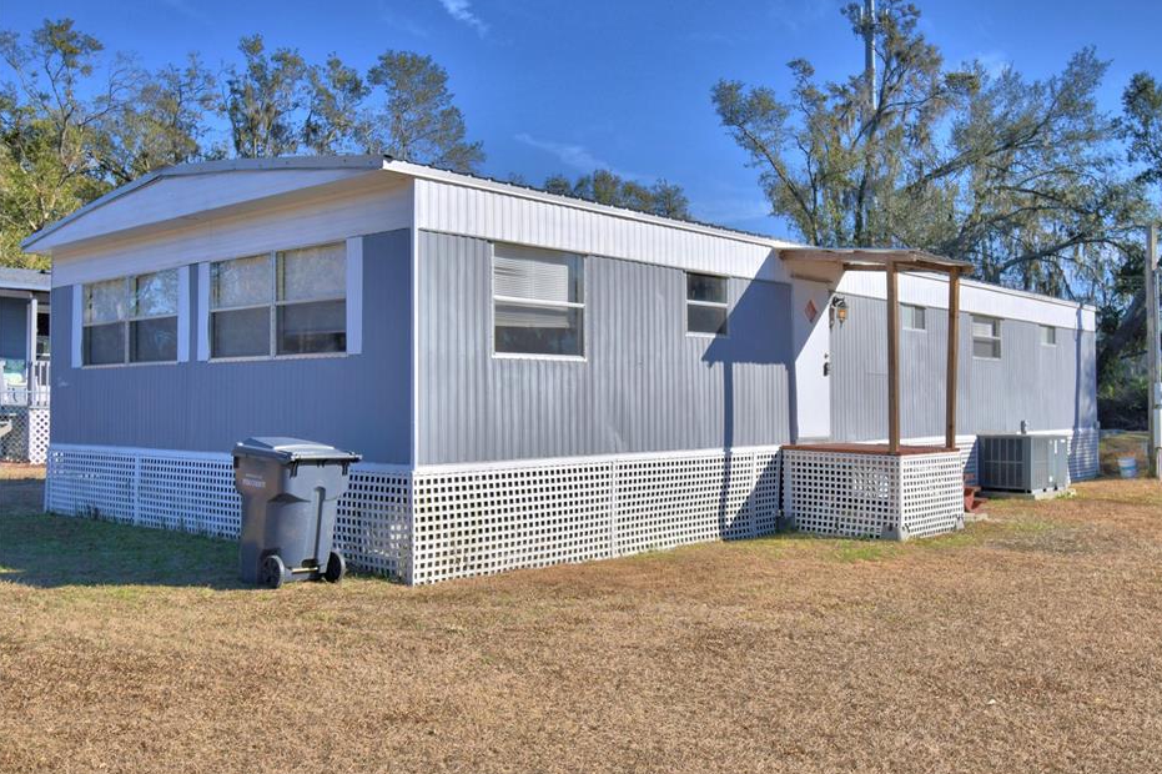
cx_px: 635
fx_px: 1065
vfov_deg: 39.9
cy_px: 376
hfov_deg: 57.1
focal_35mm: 33
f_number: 5.6
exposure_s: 1/1000
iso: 100
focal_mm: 20
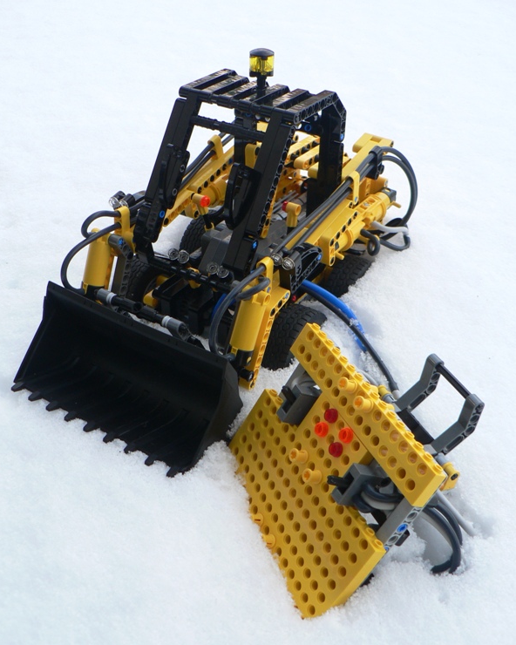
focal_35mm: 38
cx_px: 259
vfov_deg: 47.9
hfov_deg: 39.2
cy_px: 328
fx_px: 725
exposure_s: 1/40
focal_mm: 6
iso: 80
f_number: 2.8
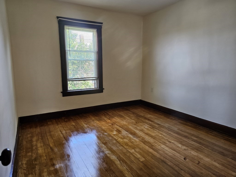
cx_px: 118
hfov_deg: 73.9
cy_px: 88
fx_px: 157
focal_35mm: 23
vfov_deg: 58.9
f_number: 1.7
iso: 160
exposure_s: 1/120
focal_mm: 6.3
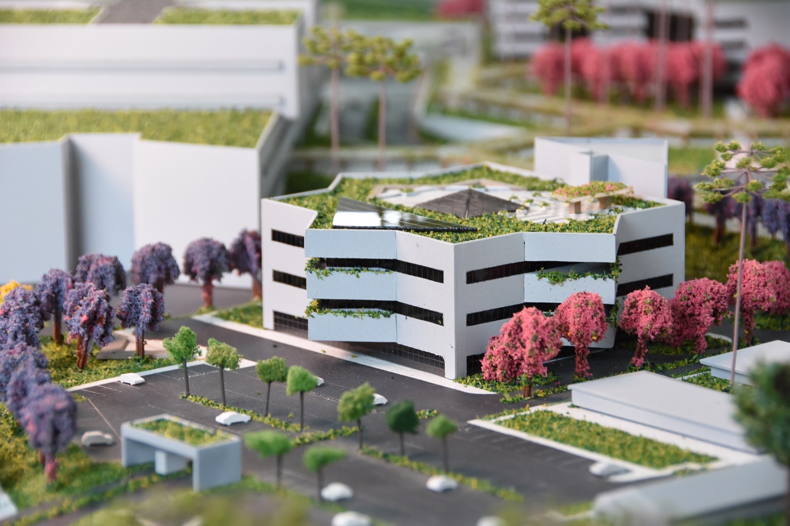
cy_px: 263
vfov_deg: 7.0
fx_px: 4278
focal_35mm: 195
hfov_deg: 10.5
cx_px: 395
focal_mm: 130
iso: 1000
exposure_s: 1/40
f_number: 7.1
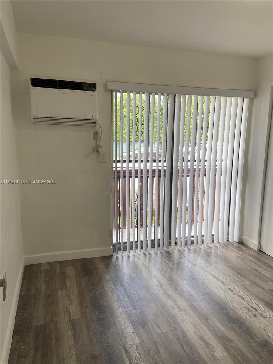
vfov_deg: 67.3
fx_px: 273
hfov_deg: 53.1
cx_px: 136
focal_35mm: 26
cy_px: 182
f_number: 1.8
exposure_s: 1/120
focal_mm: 4.25
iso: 40
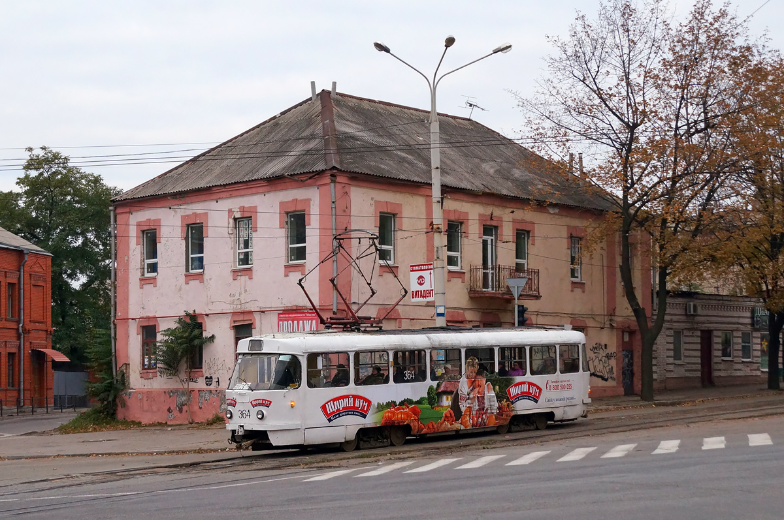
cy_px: 260
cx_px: 392
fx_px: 1142
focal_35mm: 52
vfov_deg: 25.7
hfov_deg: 37.9
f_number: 6.3
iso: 800
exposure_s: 1/640
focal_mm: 35
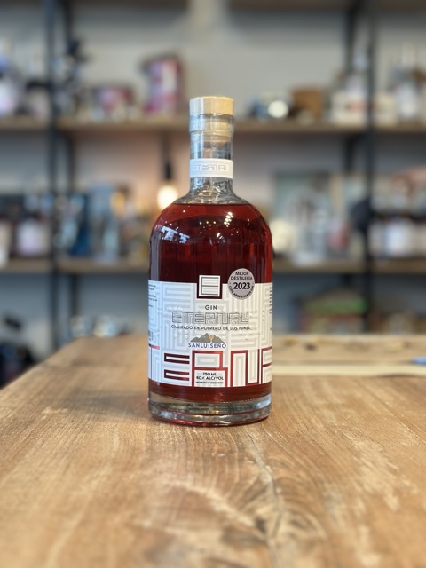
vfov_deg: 39.7
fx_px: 788
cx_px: 213
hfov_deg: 30.3
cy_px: 284
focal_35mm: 48
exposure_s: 1/50
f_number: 1.78
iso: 80
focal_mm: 6.86
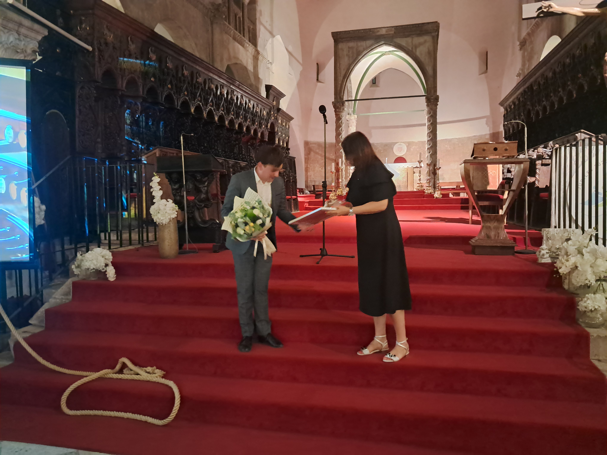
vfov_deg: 51.4
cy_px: 228
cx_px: 304
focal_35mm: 27
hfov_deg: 65.3
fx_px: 473
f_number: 1.8
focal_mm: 4
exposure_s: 1/10
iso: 2000
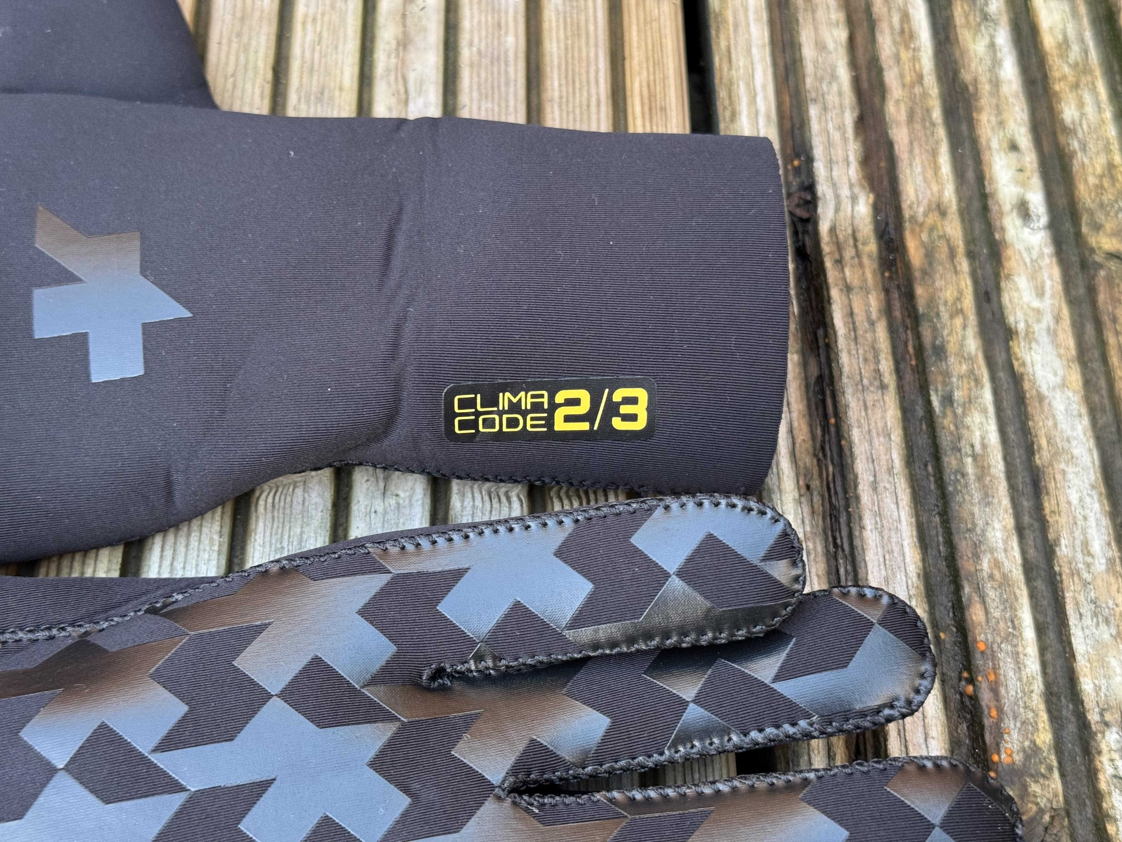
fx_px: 1556
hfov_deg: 39.7
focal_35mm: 48
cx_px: 561
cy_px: 421
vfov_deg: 30.3
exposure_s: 1/60
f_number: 1.78
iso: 200
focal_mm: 6.76
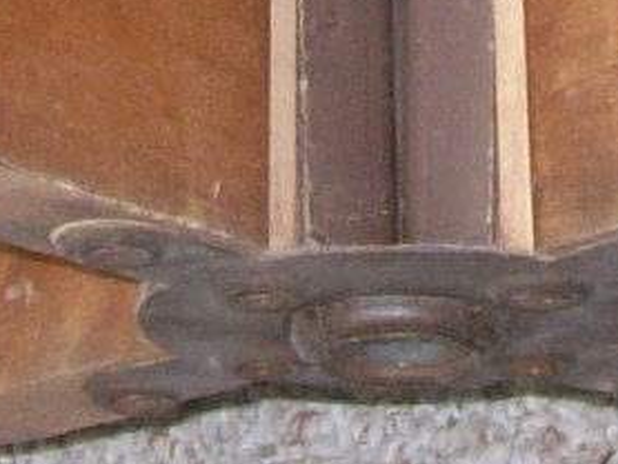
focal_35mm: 265
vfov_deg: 5.5
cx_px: 402
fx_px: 4735
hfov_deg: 7.5
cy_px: -548
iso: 80
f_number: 2.7
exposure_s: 1/64
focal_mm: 6
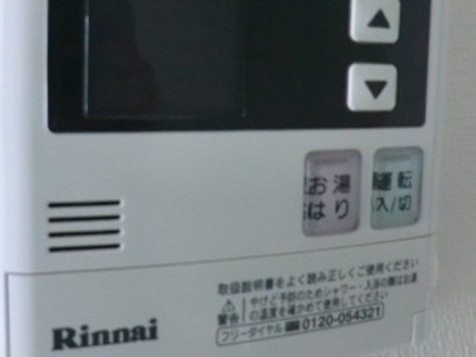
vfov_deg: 30.1
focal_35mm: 48
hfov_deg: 39.7
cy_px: 132
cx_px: 229
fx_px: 660
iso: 800
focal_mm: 4.3
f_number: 3.2
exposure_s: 1/20
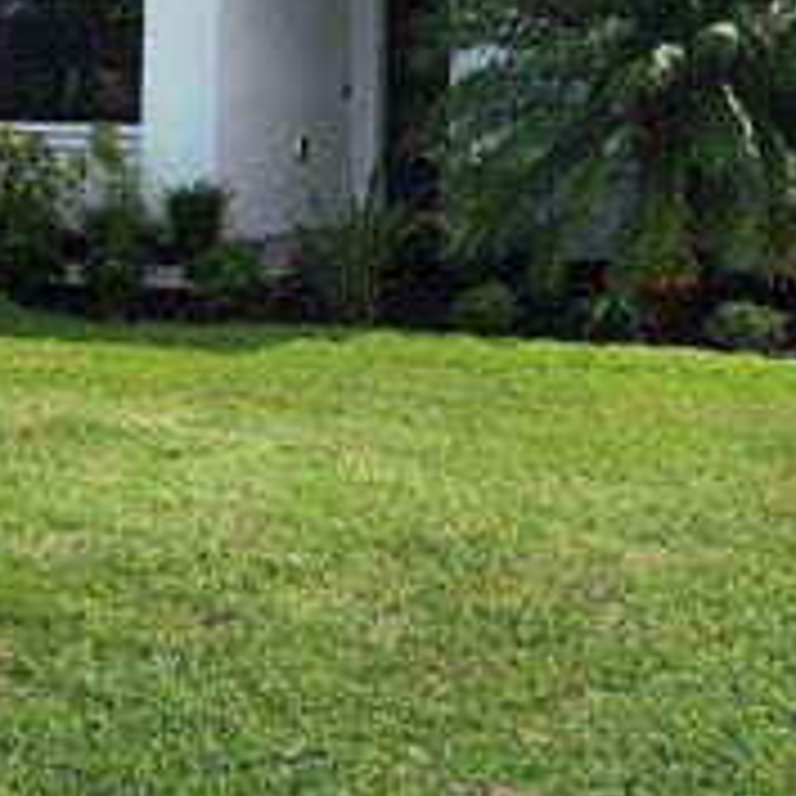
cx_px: 160
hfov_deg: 21.1
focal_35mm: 81
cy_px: -58
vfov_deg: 20.5
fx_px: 2107
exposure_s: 1/1936
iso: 25
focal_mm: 5.54
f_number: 1.8
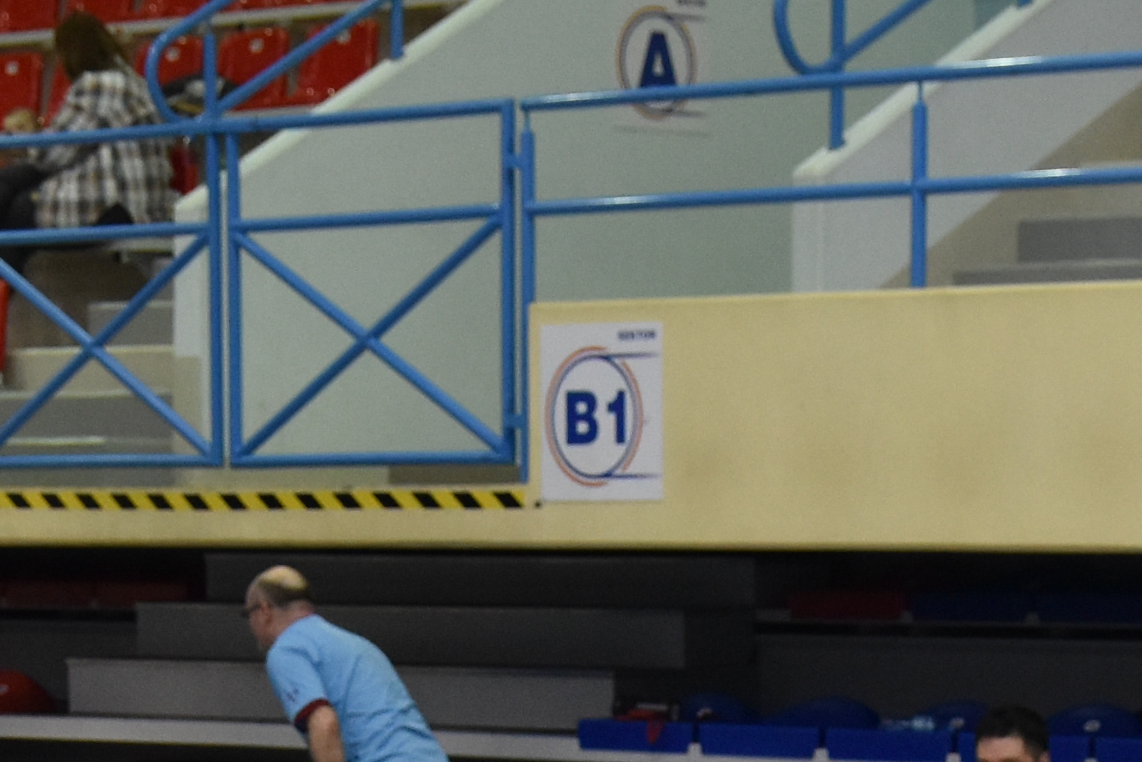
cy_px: 1522
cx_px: 625
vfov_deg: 7.4
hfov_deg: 11.6
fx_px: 5620
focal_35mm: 177
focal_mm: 27
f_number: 2.8
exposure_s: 1/500
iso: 1250
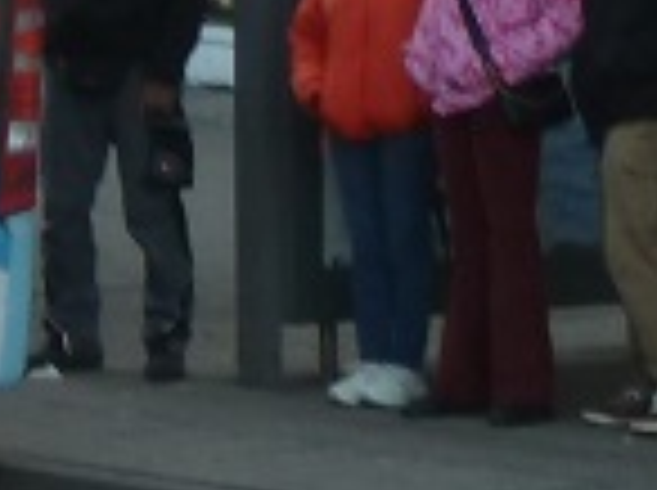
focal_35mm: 434
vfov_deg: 3.4
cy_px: -256
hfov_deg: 4.4
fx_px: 8224
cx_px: -1206
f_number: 3.9
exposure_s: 1/50
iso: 80
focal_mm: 9.1
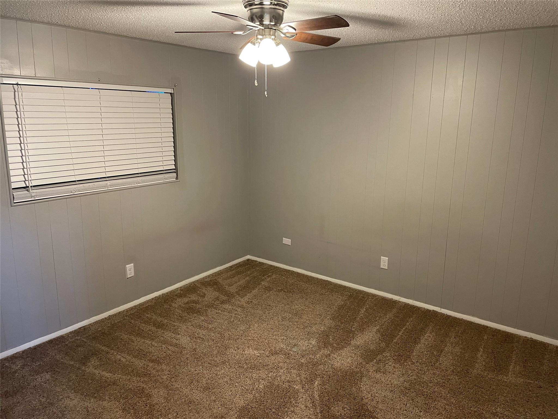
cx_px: 279
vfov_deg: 53.1
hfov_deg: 67.3
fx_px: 419
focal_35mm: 26
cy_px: 210
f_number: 1.6
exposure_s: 1/60
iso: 250
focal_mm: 4.2
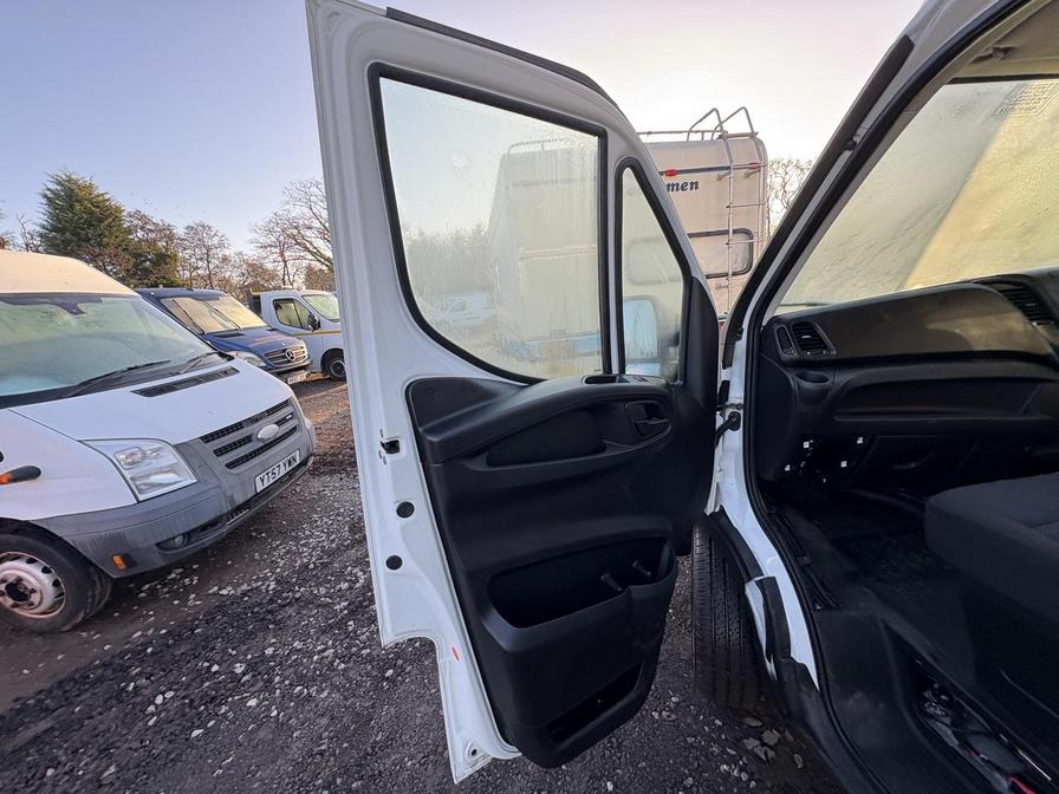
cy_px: 397
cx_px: 530
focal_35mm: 14
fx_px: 428
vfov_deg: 85.7
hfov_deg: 102.1
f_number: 2.2
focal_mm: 2.22
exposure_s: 1/101
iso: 32
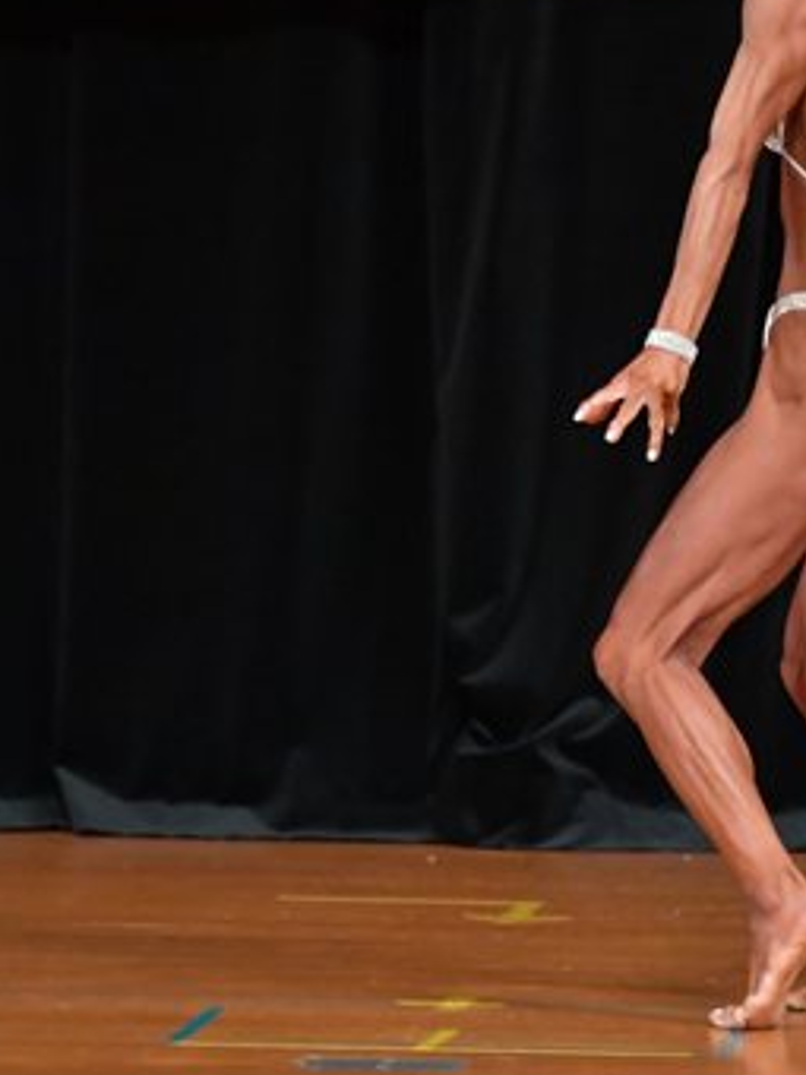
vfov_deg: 3.0
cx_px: 842
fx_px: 20428
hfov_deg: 2.3
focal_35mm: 658
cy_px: 269
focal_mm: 200
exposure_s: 1/400
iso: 4000
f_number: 5.6
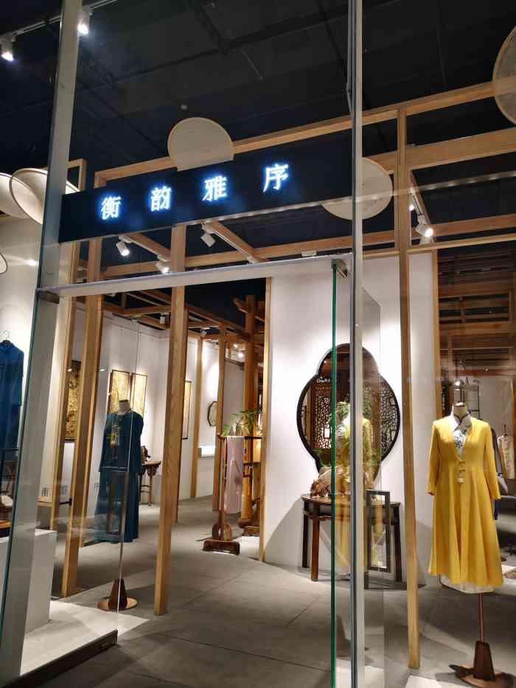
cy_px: 344
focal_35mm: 27
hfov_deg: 51.4
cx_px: 258
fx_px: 537
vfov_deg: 65.3
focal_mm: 3.95
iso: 50
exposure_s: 1/50
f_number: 1.8
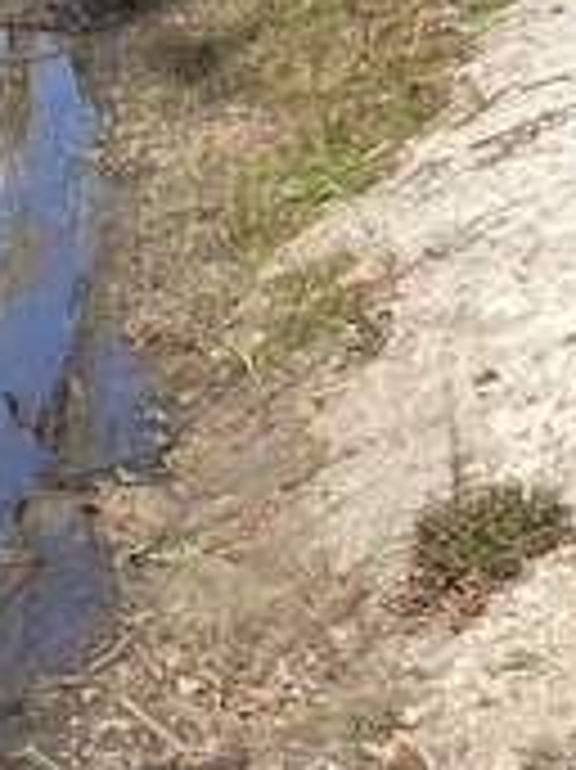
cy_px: -329
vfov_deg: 14.2
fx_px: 2910
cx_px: -464
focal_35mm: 131
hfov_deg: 10.6
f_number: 1.8
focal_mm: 3.99
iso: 20
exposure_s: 1/906
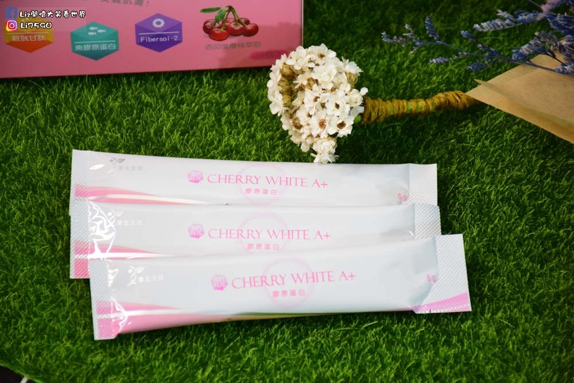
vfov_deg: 6.5
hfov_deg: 9.8
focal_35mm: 210
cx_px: 287
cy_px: 192
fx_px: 3349
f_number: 5.6
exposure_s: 1/100
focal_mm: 140
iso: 1600
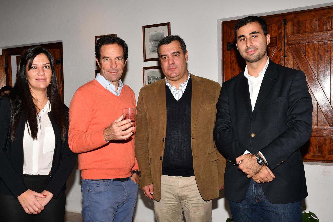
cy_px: 121
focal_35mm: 41
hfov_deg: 47.4
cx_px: 155
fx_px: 379
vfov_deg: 32.6
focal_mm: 24
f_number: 8
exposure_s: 1/160
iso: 320
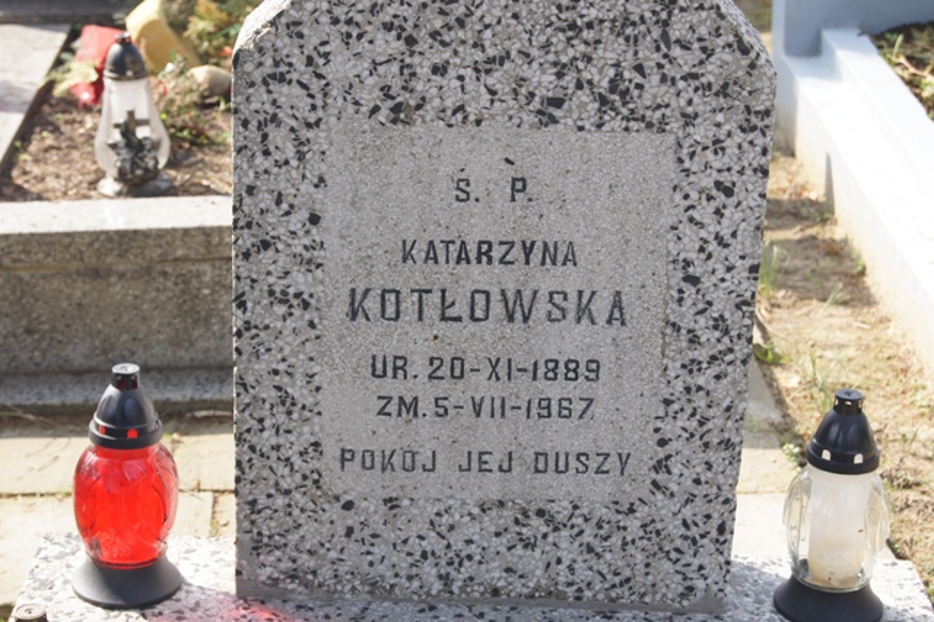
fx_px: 2139
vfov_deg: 16.5
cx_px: 467
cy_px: 311
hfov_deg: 24.6
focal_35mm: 82
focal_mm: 55
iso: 200
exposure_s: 1/200
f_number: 8
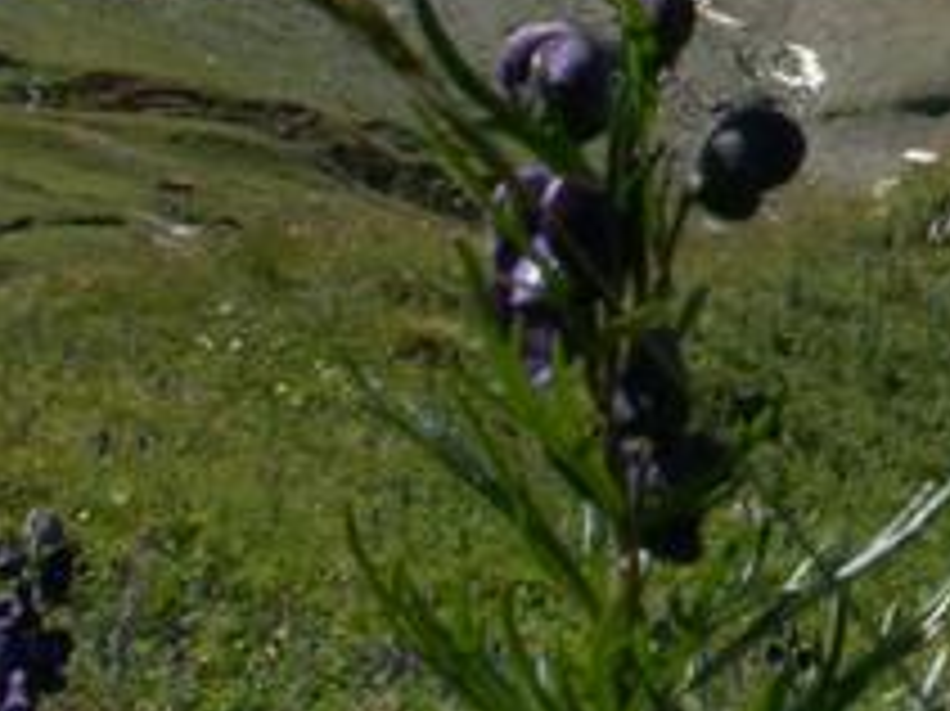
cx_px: 1360
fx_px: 2907
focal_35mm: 106
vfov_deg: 13.7
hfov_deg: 17.0
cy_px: -68
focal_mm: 5.86
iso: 50
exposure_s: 1/200
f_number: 7.1
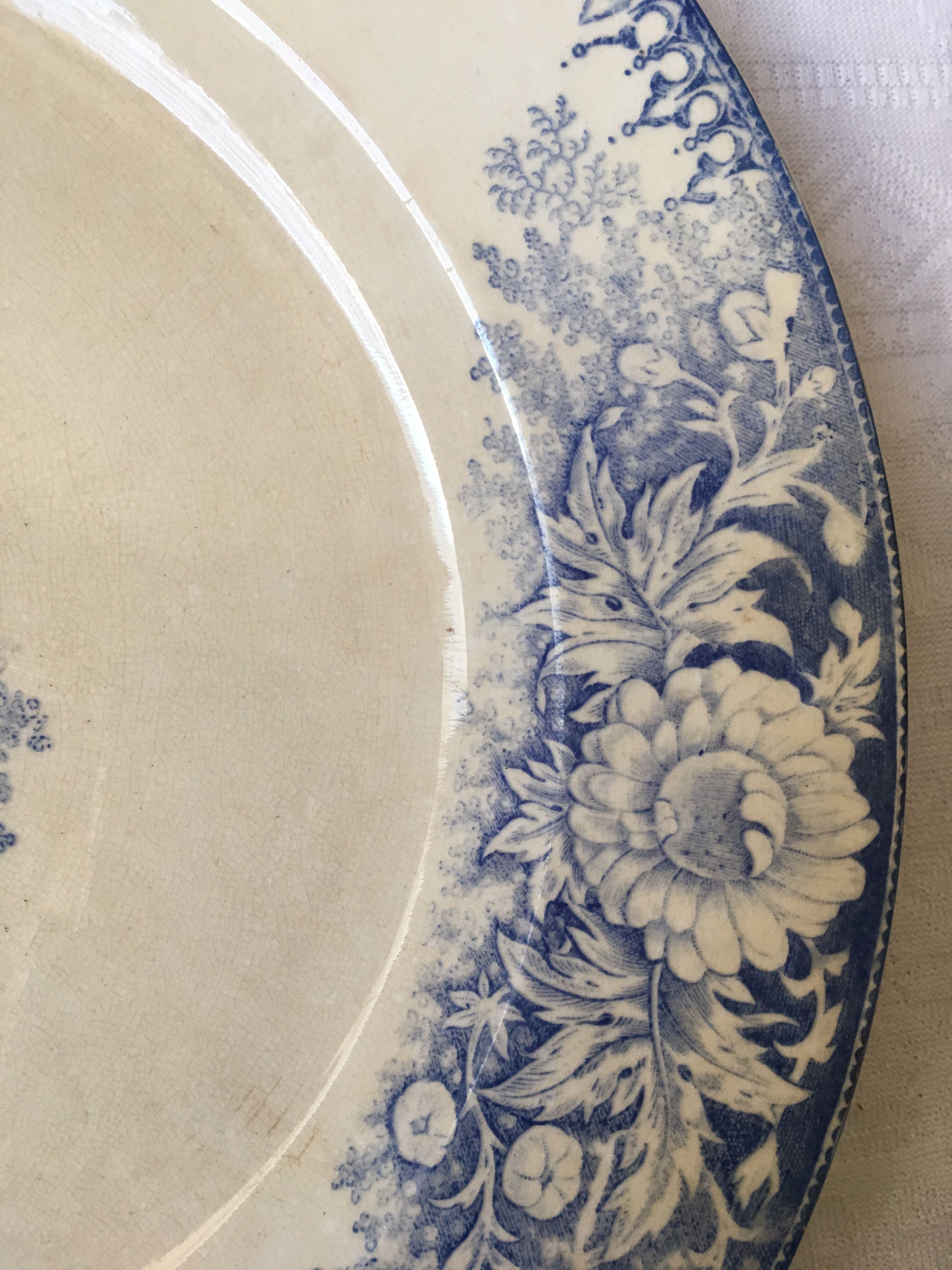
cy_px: 635
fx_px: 1063
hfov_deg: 48.2
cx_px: 476
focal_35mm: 29
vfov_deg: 61.7
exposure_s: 1/33
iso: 64
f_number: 2.2
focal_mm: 4.15
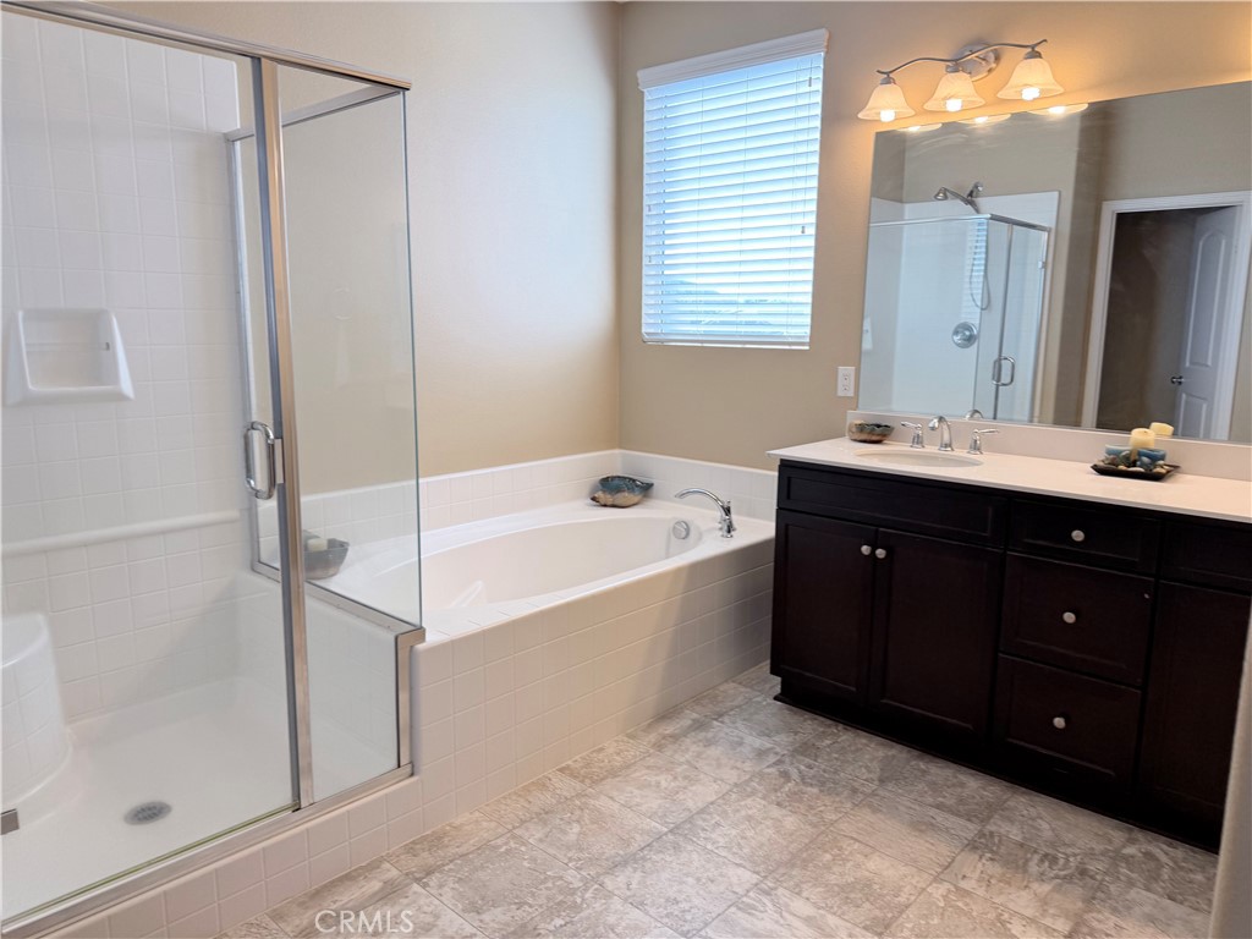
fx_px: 868
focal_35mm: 24
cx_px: 626
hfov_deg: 71.6
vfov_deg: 56.8
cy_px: 470
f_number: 1.78
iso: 64
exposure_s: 1/149
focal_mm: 6.76
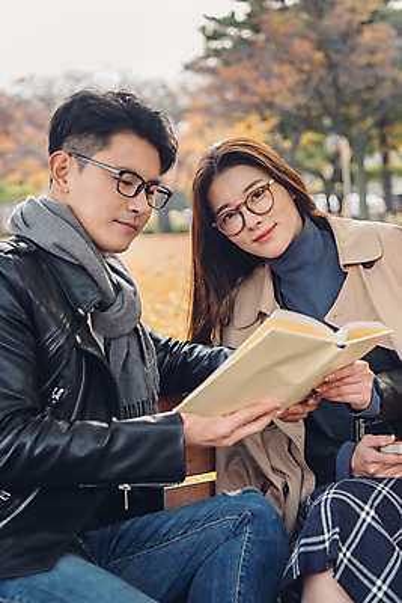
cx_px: 201
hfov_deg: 26.0
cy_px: 302
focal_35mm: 52
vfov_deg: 38.2
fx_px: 870
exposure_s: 1/60
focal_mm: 52
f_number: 3.5
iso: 250
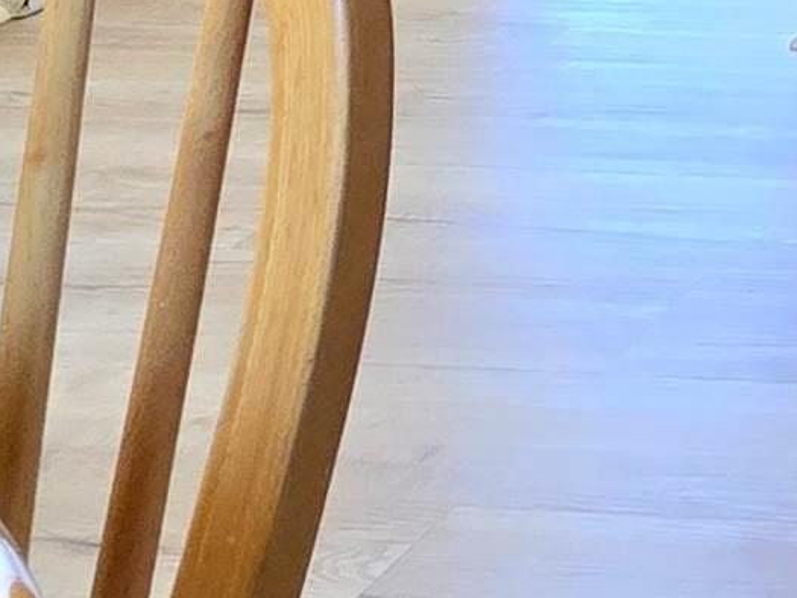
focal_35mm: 76
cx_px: 1747
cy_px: -757
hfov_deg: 16.5
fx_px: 1750
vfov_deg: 14.4
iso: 200
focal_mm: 2.2
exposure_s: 1/60
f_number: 2.2
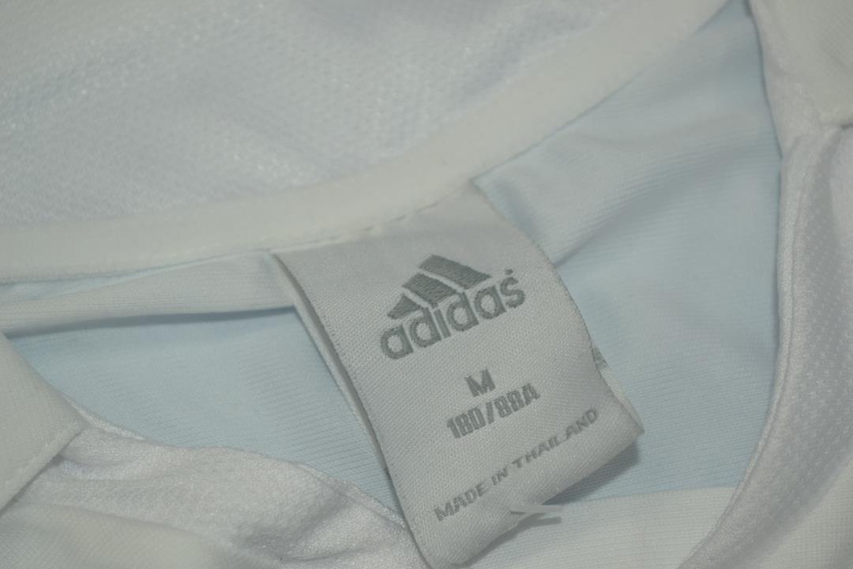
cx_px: 426
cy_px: 284
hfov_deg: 28.1
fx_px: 1706
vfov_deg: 18.9
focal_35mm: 72
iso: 200
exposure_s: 1/200
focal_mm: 48
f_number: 5.6
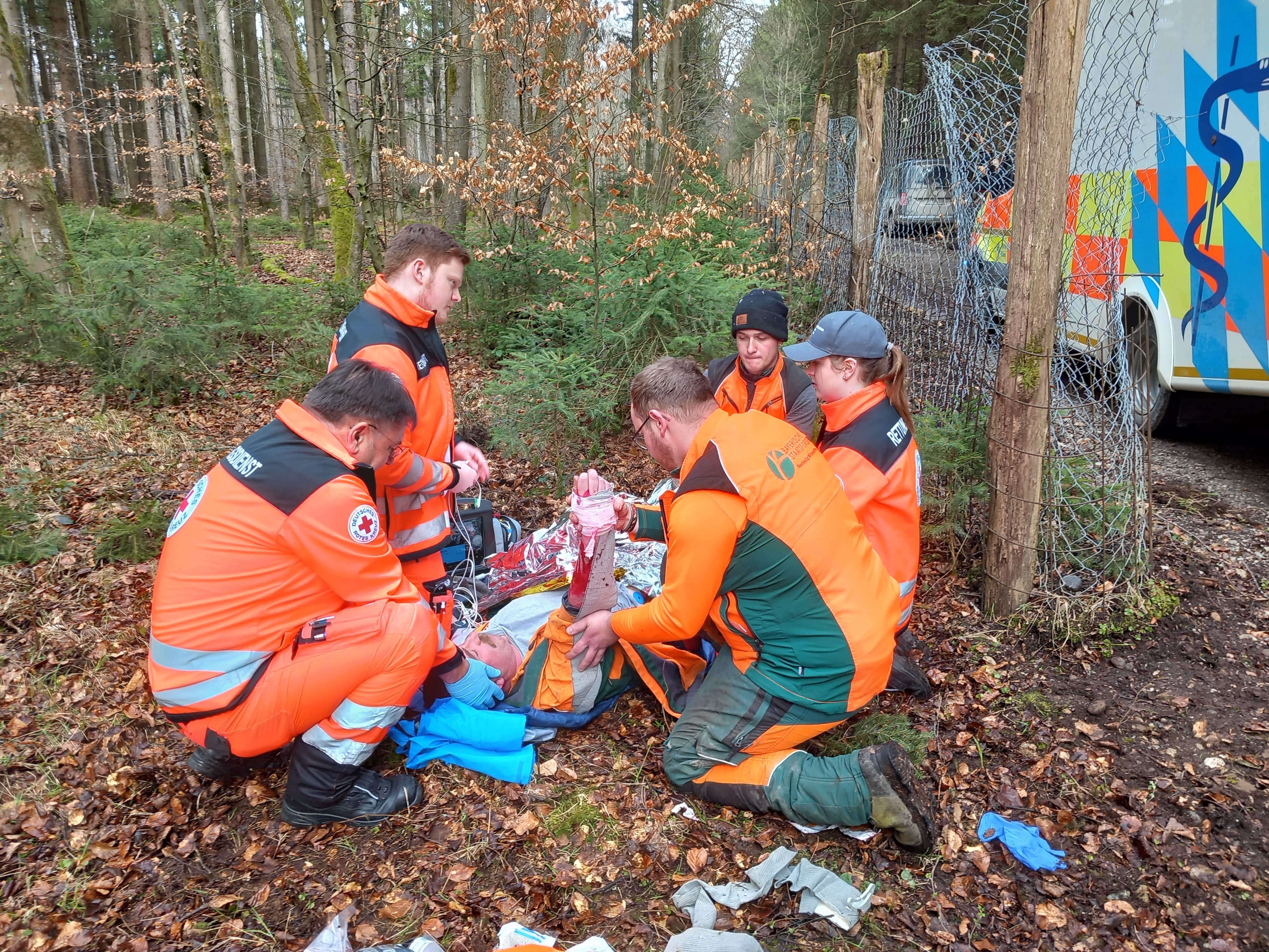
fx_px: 990
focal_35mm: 27
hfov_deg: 65.3
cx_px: 634
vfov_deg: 51.4
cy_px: 476
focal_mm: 4
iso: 25
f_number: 1.8
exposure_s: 1/50
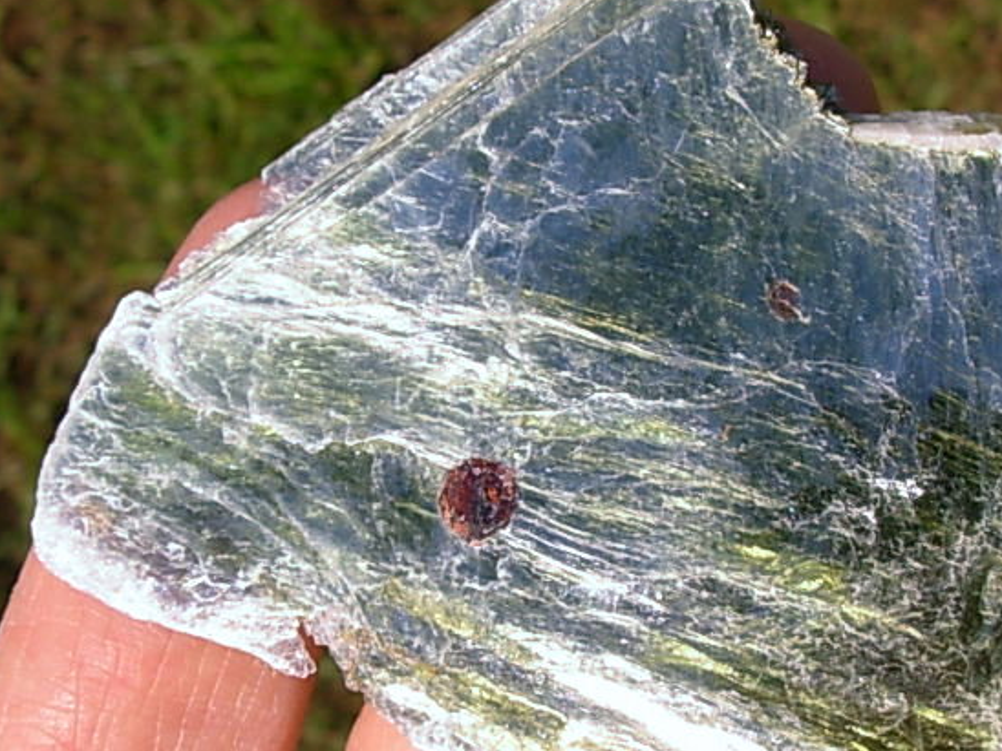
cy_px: 386
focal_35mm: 71
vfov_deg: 20.7
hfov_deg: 27.2
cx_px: 684
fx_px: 2055
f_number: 4.9
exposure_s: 1/745
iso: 50
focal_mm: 6.3
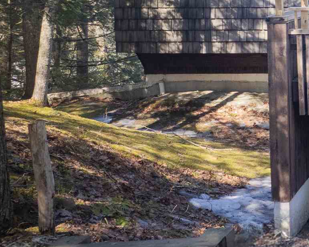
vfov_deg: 18.3
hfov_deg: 18.4
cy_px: 12
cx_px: 550
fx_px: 750
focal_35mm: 82
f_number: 2.8
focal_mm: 8.38
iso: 100
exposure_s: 1/30
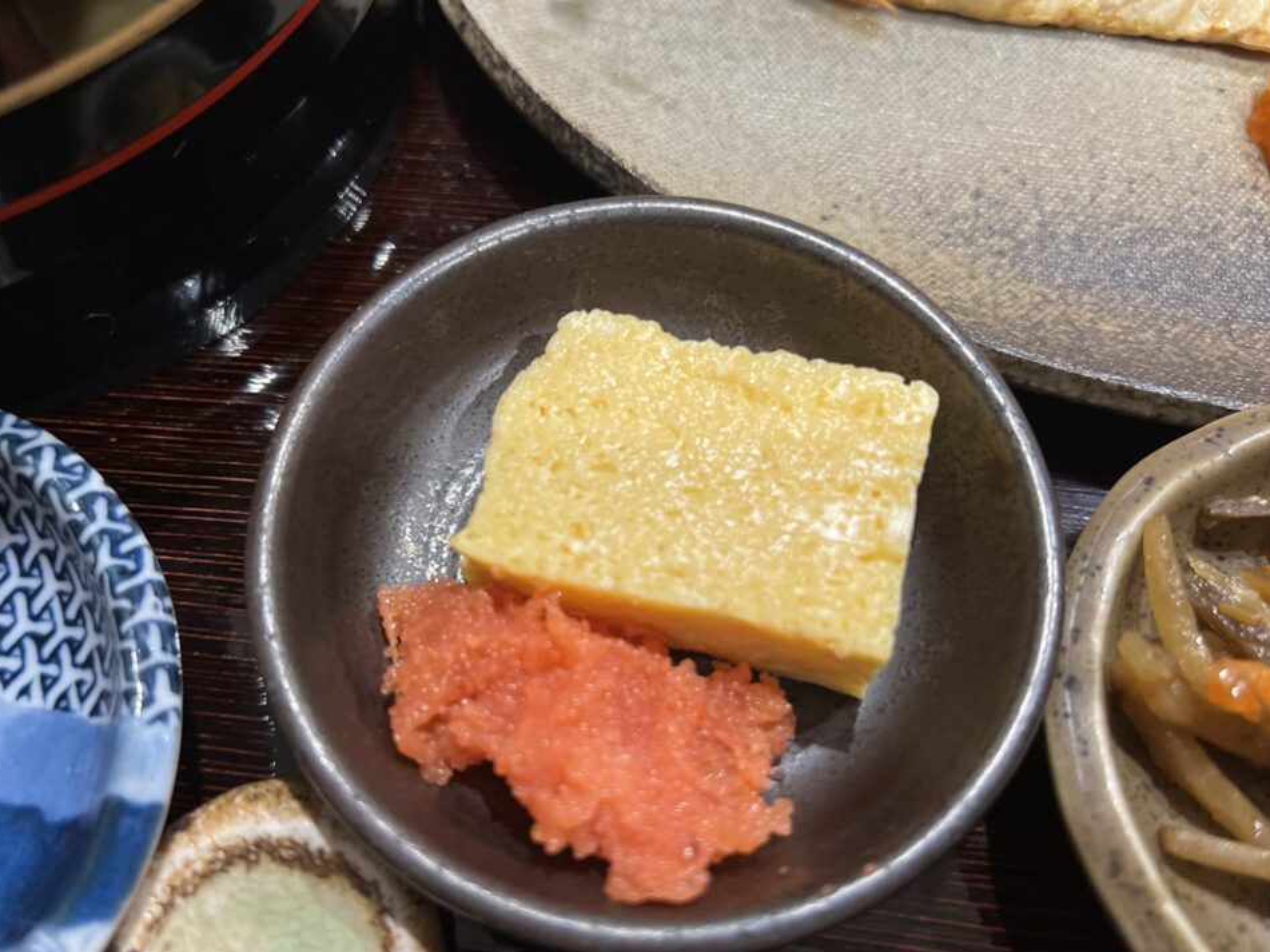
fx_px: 1027
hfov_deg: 63.4
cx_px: 621
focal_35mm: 28
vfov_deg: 49.7
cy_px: 491
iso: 160
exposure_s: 1/50
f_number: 1.5
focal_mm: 5.7
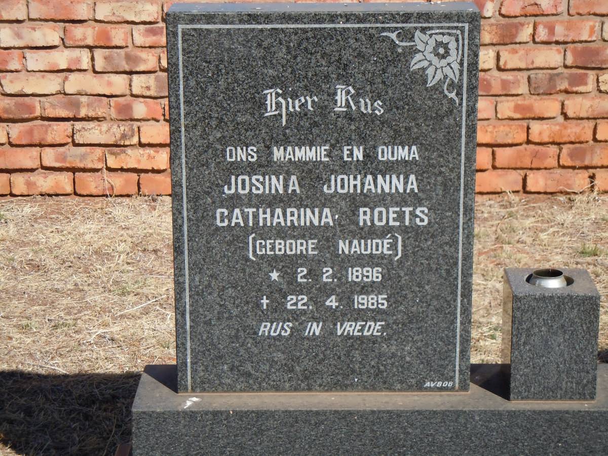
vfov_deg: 16.6
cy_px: 228
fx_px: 1563
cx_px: 304
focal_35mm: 89
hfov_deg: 22.0
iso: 200
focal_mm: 16
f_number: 8.8
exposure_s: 1/250
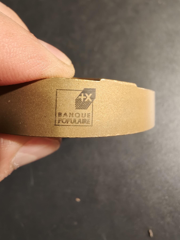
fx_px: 159
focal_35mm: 23
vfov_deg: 73.9
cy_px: 120
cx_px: 90
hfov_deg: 58.9
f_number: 2
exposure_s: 1/73.1
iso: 160
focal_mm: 2.32
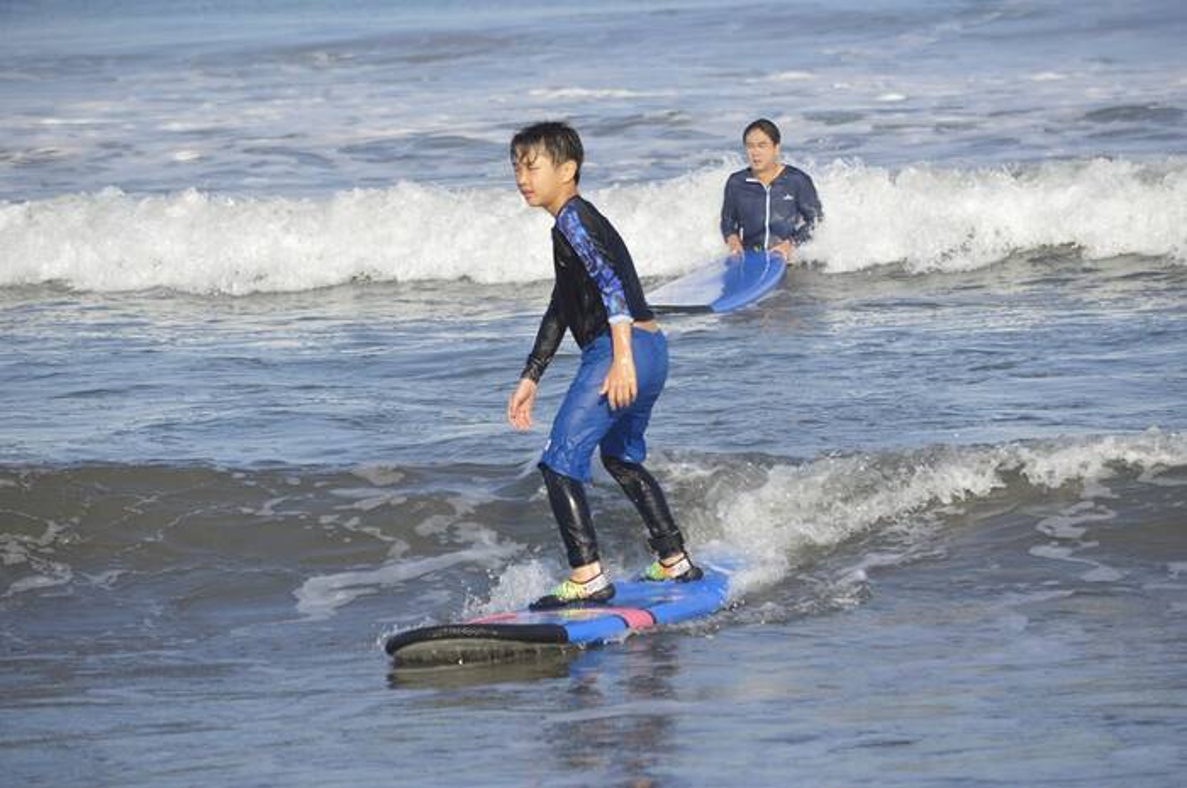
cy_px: 394
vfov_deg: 5.5
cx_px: 594
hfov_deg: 8.3
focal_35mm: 248
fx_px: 8151
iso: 400
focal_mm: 165
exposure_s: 1/2000
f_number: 7.1
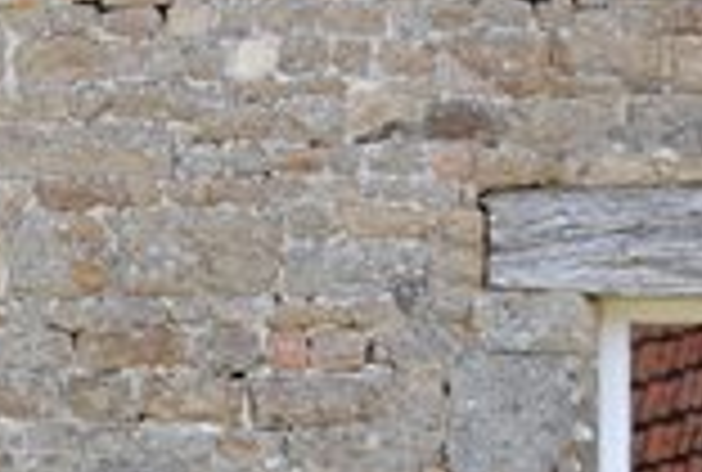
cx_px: -504
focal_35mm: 423
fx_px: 8264
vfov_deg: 3.3
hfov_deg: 4.8
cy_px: 782
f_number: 6.3
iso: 100
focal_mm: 55
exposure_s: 1/160
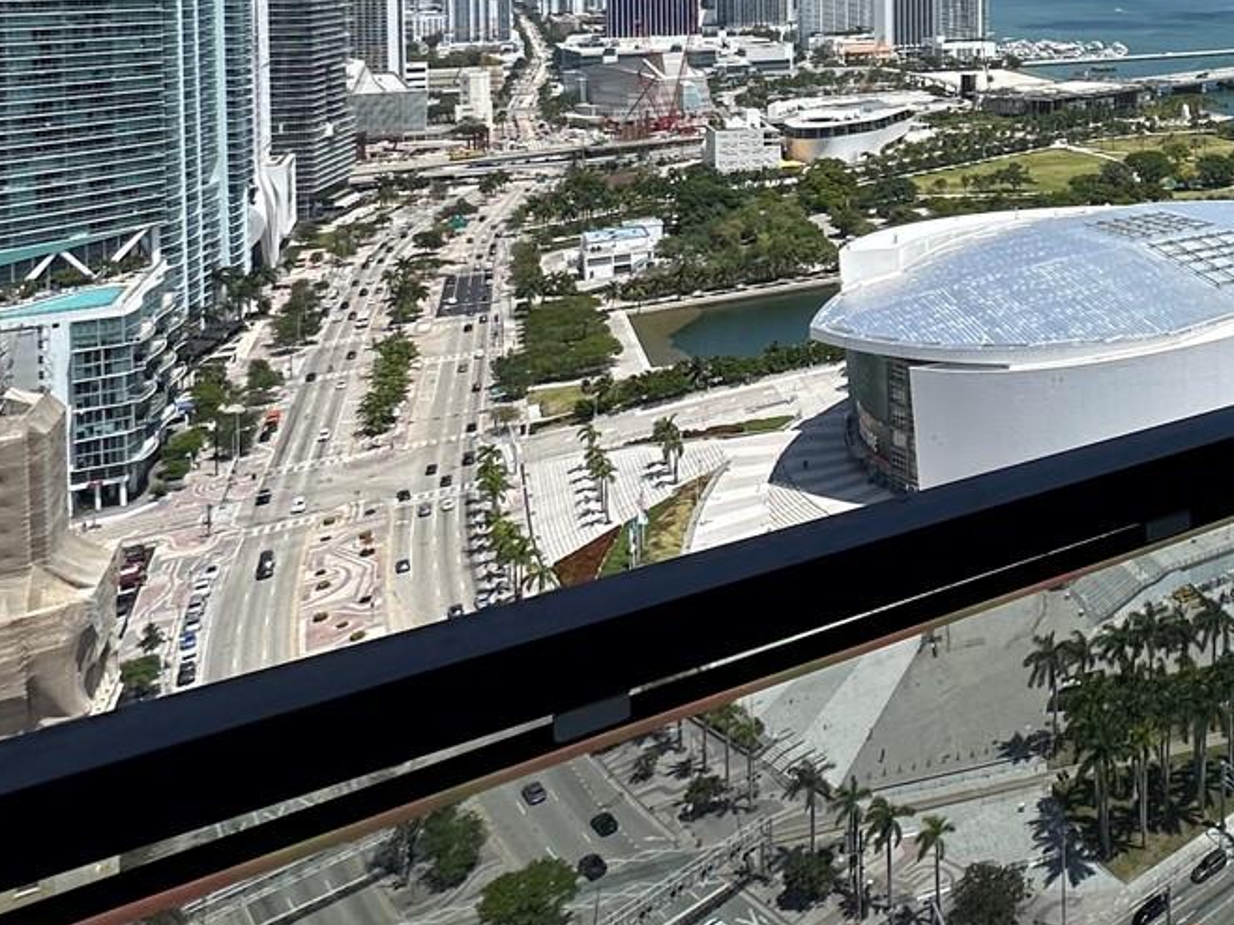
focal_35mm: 34
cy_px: -19
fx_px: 1212
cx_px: 1459
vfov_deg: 37.0
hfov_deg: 39.8
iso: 50
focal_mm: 2.22
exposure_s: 1/3040
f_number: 2.2
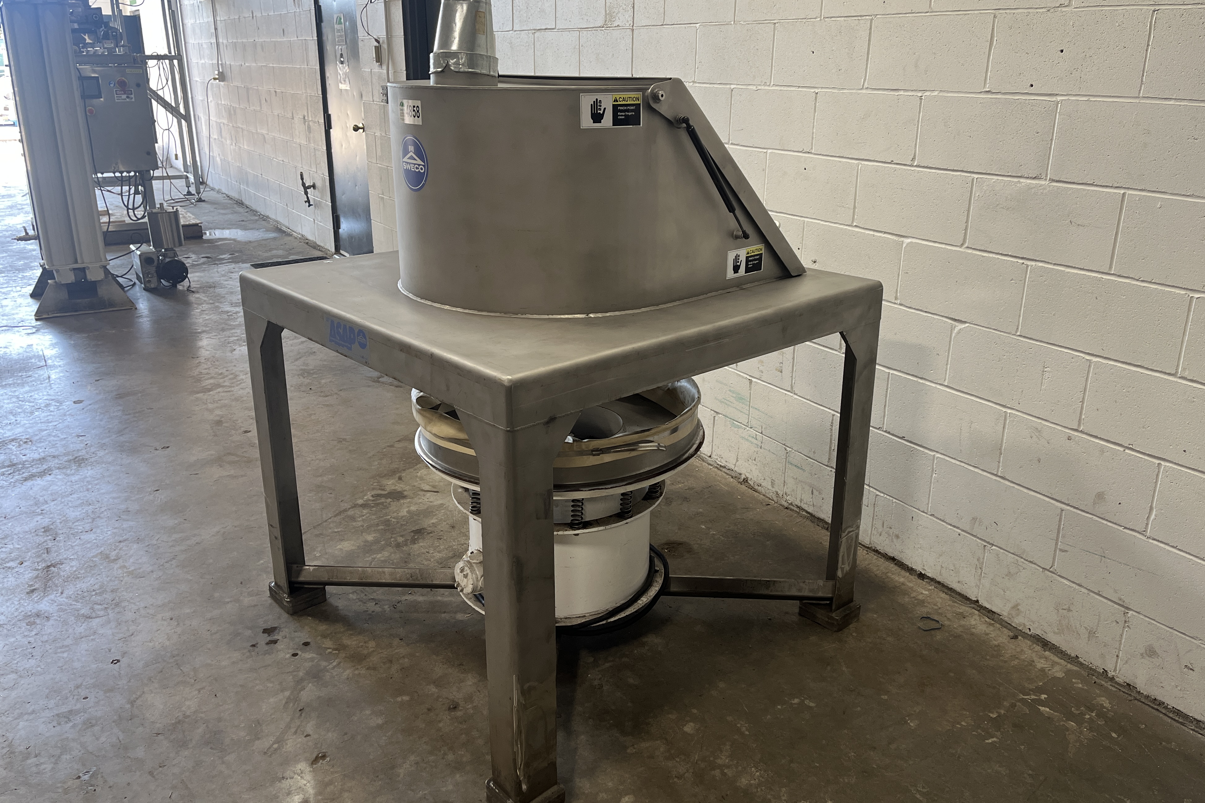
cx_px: 614
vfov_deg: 46.4
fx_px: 937
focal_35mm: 28
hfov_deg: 65.5
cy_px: 371
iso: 125
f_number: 1.6
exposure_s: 1/120
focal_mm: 5.1
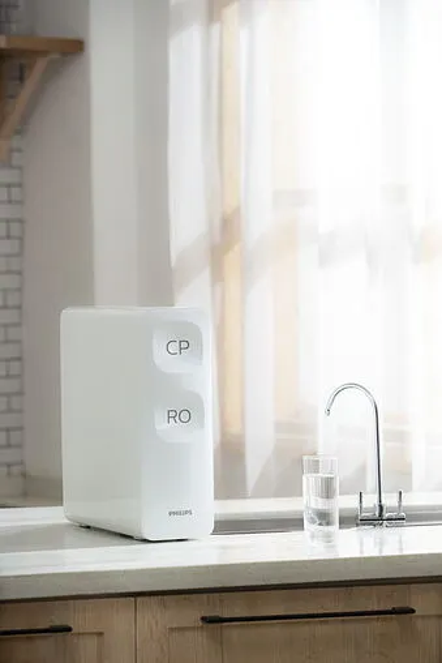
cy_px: 332
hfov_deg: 11.9
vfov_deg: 17.8
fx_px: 2116
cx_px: 221
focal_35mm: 115
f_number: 4.5
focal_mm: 115
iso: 400
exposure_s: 1/200
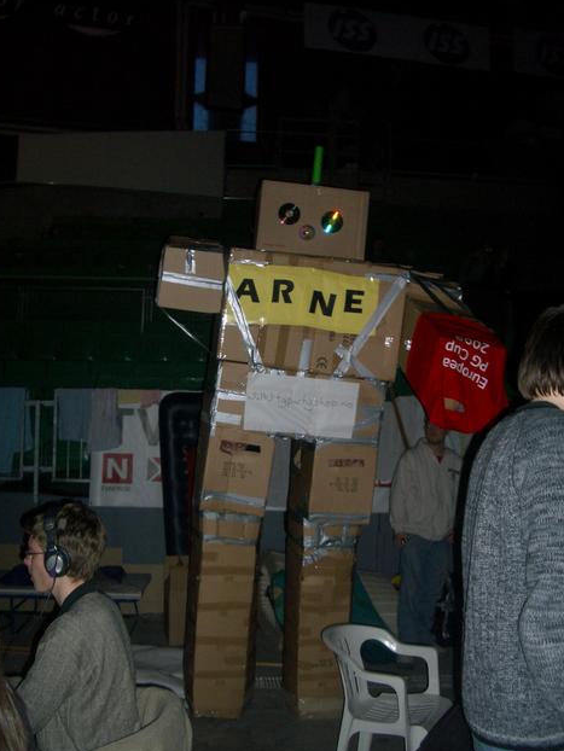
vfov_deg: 51.3
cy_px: 380
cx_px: 275
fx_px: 782
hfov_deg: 39.7
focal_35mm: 36
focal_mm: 5.8
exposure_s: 1/60
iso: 100
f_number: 2.6
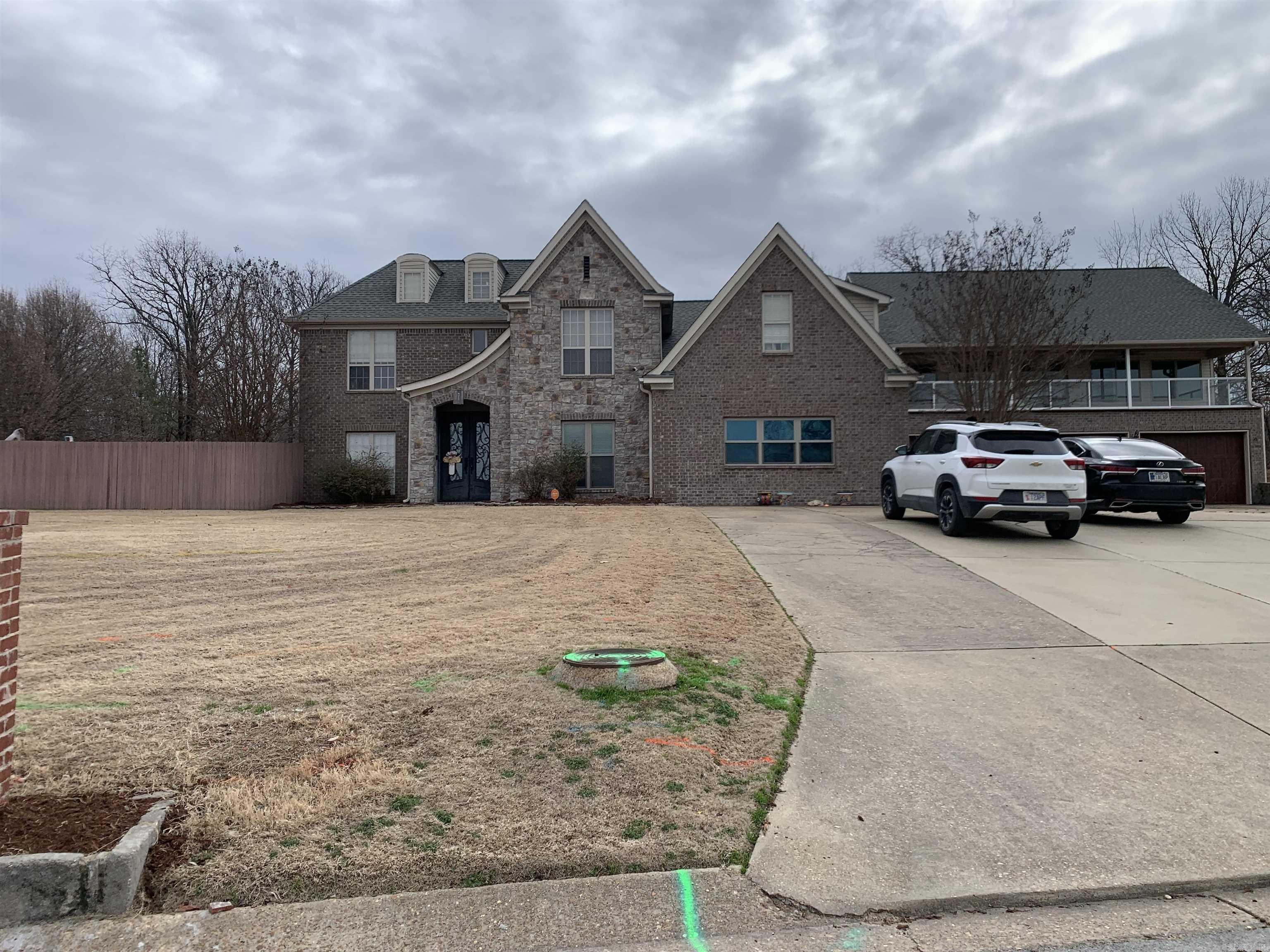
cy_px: 476
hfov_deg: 67.3
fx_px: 954
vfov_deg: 53.1
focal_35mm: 26
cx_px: 635
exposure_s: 1/2421
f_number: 1.8
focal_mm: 4.25
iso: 25
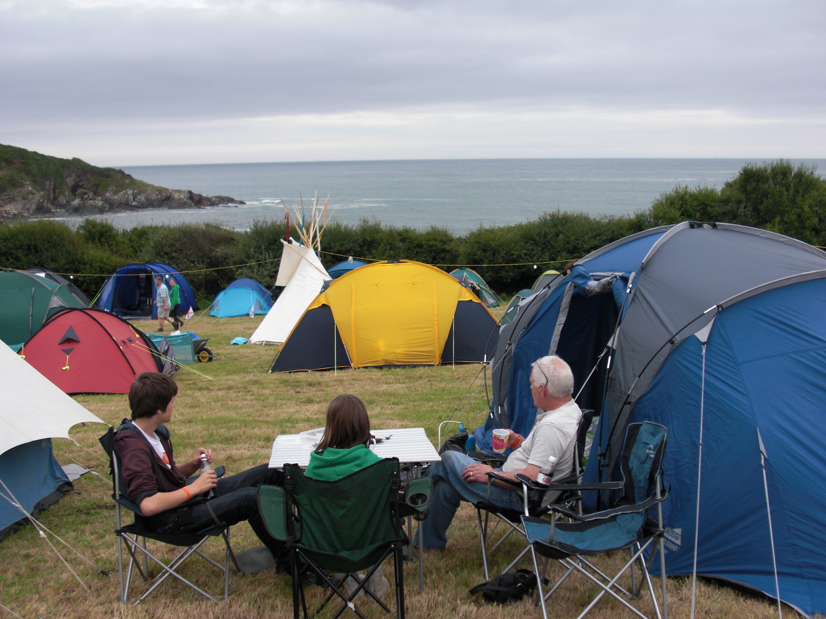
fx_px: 907
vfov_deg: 37.7
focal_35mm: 38
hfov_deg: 49.0
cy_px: 326
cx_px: 412
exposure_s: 1/200
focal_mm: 6.3
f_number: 2.8
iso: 50
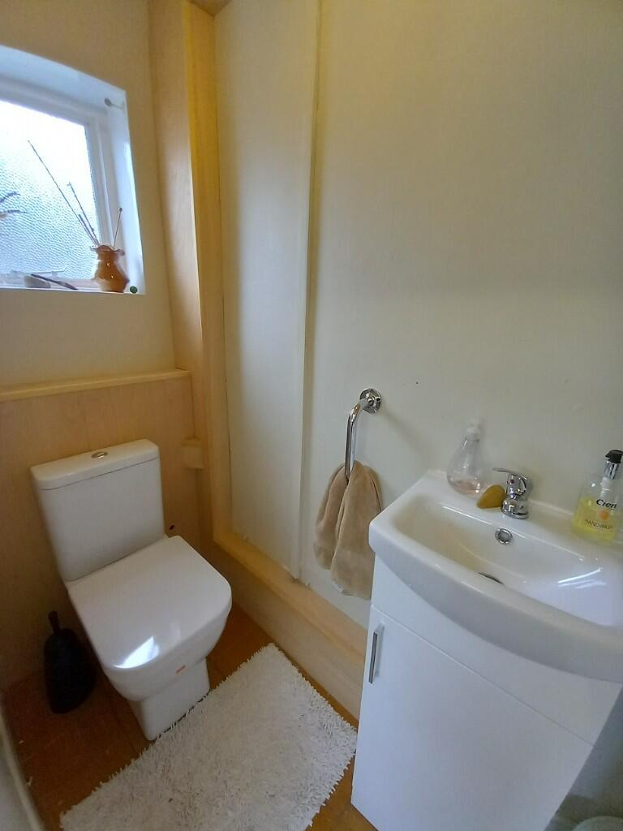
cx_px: 312
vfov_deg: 106.2
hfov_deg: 89.9
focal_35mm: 13
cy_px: 416
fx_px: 312
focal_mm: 1.13
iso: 160
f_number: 2.2
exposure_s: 1/33
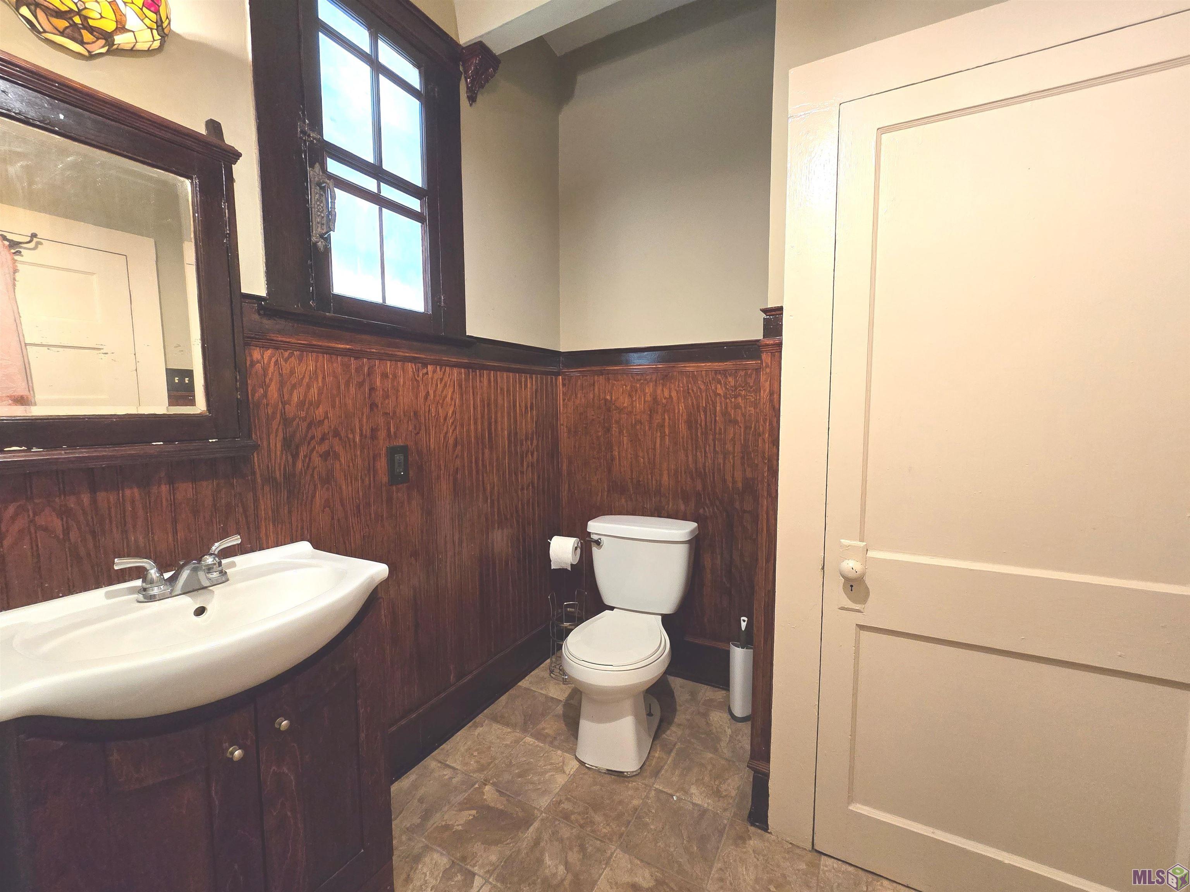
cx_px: 595
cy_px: 446
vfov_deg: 89.9
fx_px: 447
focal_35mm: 13
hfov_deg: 106.2
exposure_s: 1/60
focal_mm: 2.2
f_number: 2.2
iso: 500
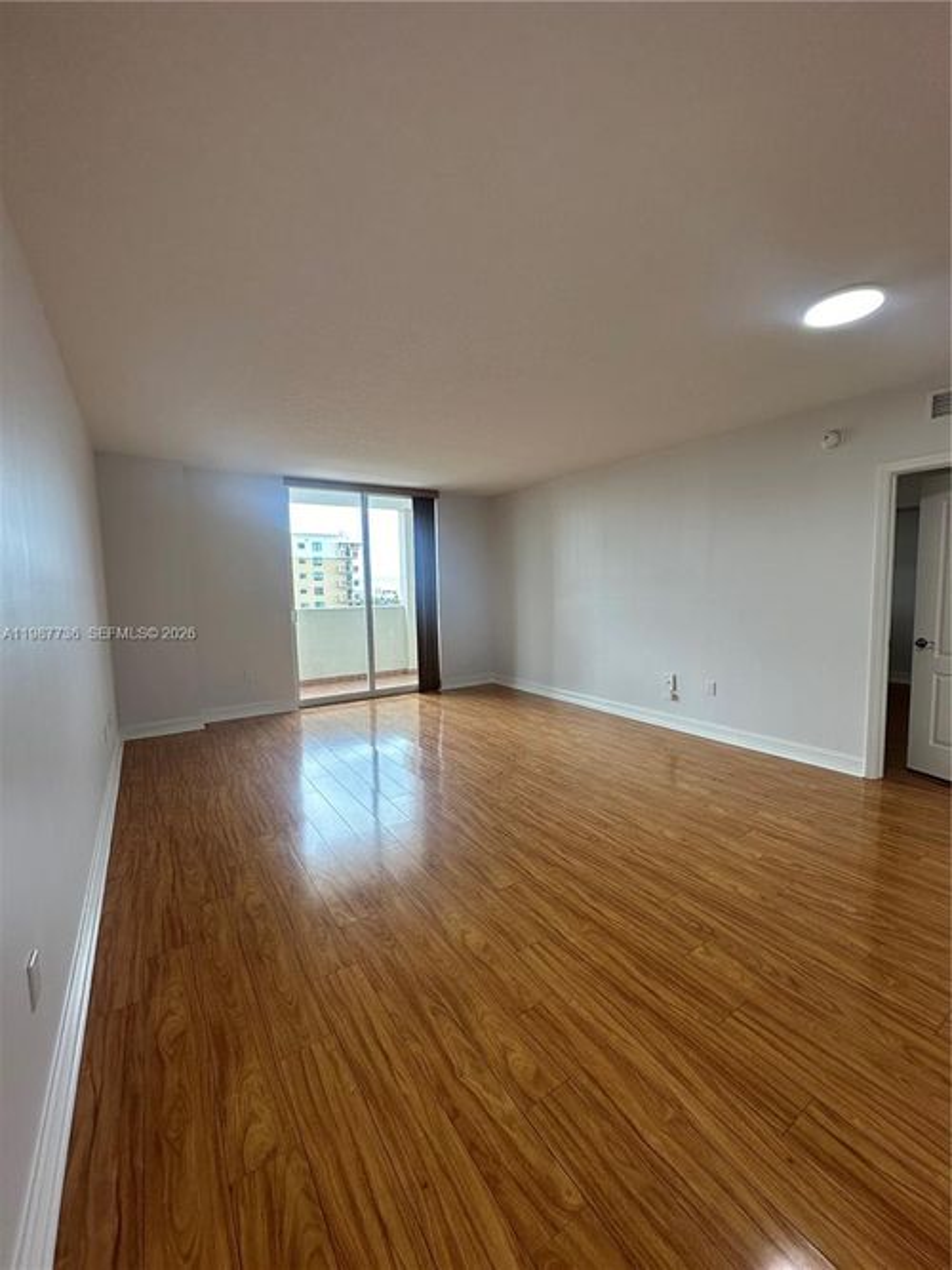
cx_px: 476
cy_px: 635
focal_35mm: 14
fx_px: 514
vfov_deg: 102.1
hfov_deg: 85.7
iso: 50
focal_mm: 2.22
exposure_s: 1/120
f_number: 2.2
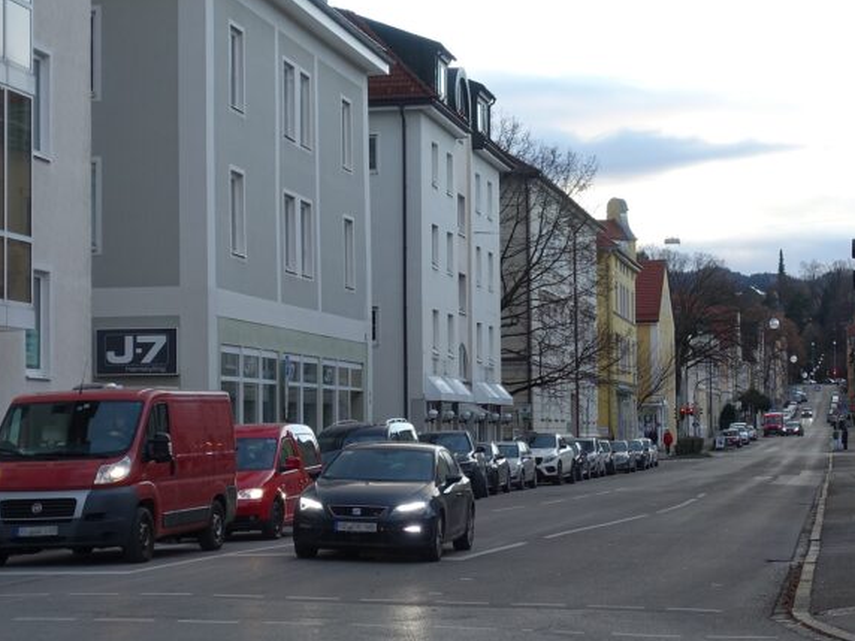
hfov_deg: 22.0
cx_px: 537
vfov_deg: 16.6
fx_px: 2198
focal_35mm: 89
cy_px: 318
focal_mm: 25.26
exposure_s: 1/100
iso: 125
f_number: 4
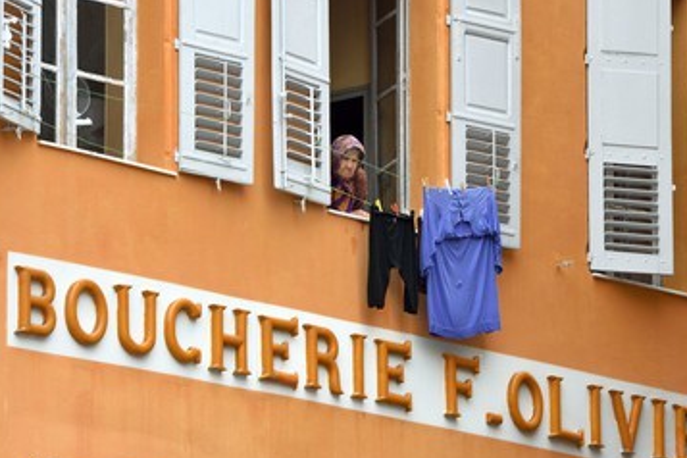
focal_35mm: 235
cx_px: 387
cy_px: 229
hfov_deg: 8.8
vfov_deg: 5.8
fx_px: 4484
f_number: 13
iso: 800
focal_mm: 200
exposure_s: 1/320
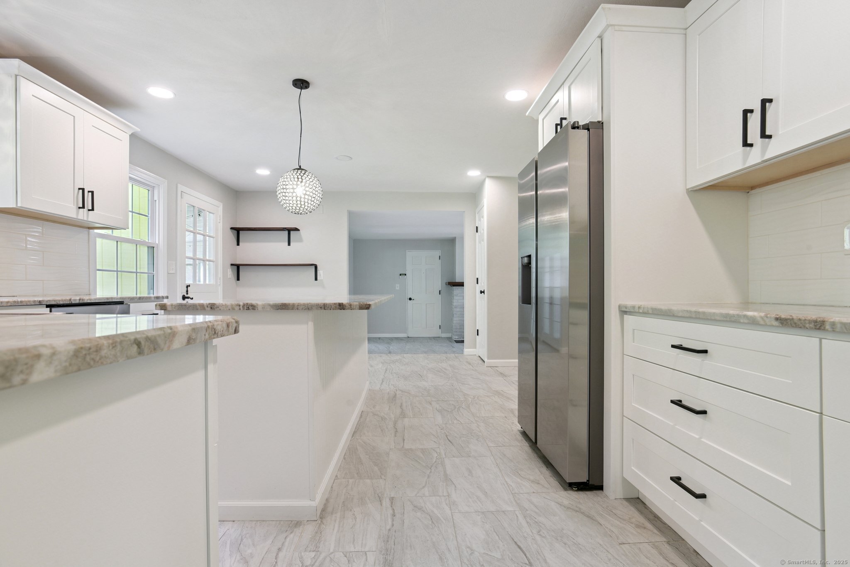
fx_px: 401
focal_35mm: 17
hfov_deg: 93.3
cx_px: 425
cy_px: 284
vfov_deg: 70.4
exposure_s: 1/15
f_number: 11
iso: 400
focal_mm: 17
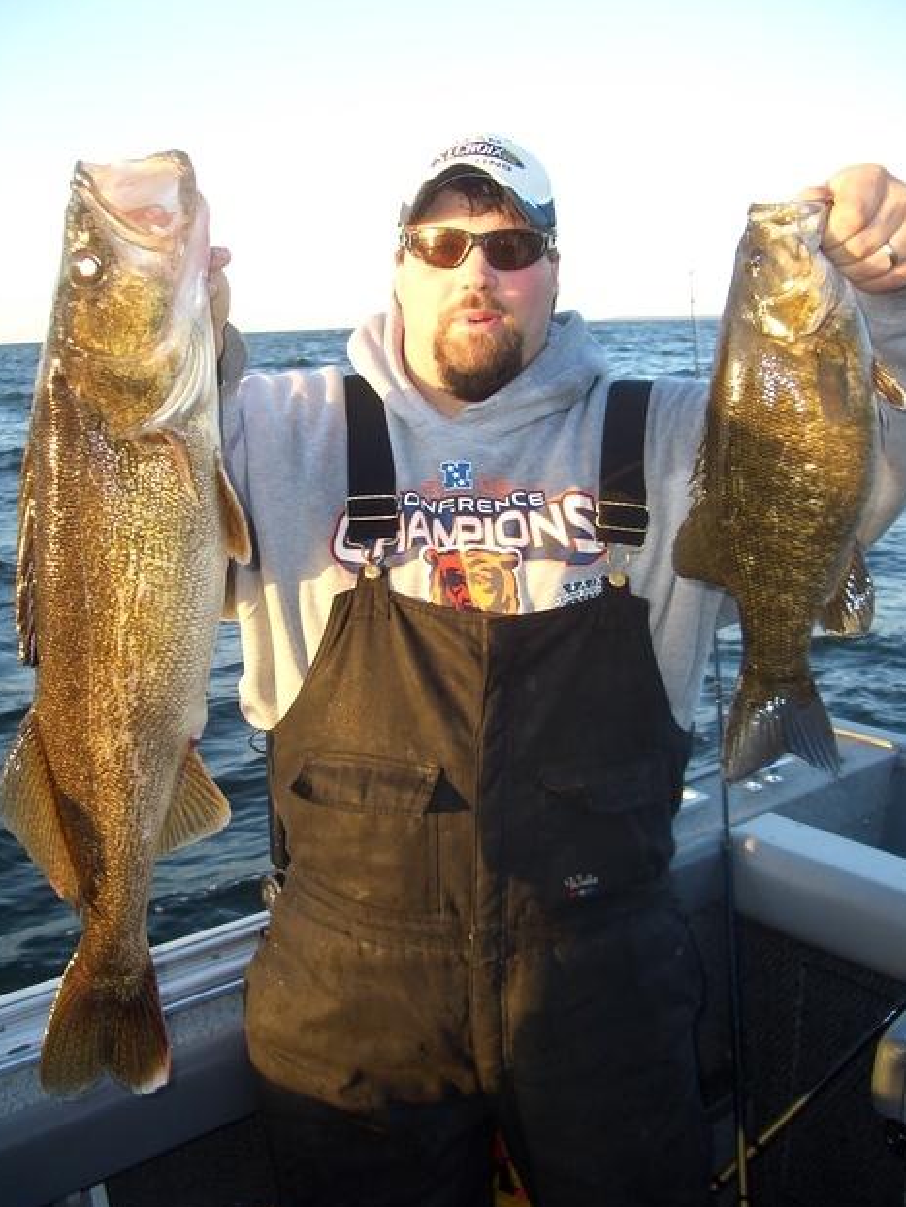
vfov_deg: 51.3
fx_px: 1255
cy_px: 598
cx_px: 452
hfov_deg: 39.7
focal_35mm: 36
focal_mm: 5.8
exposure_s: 1/80
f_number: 2.6
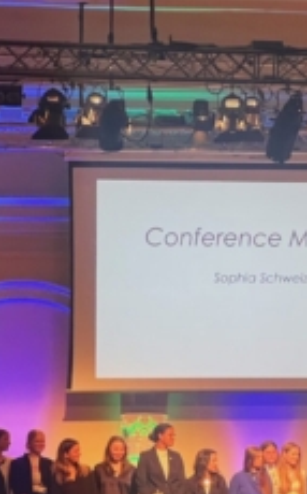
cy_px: 386
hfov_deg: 6.8
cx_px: 359
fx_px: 2580
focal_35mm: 192
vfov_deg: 10.9
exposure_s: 1/50
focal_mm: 9
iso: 200
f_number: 2.8
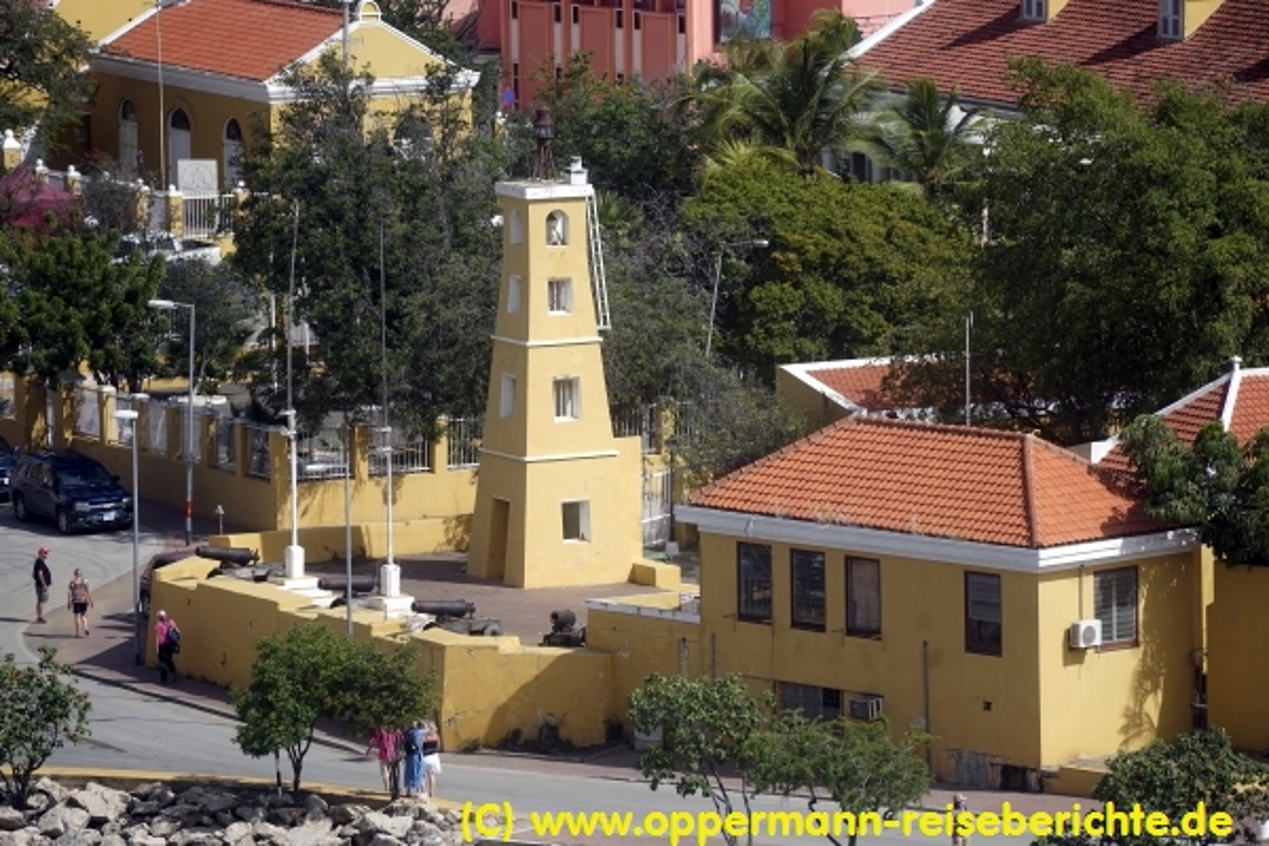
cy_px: 423
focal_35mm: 300
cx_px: 634
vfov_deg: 4.6
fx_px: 10574
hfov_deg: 6.9
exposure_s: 1/800
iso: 100
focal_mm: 300
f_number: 5.6
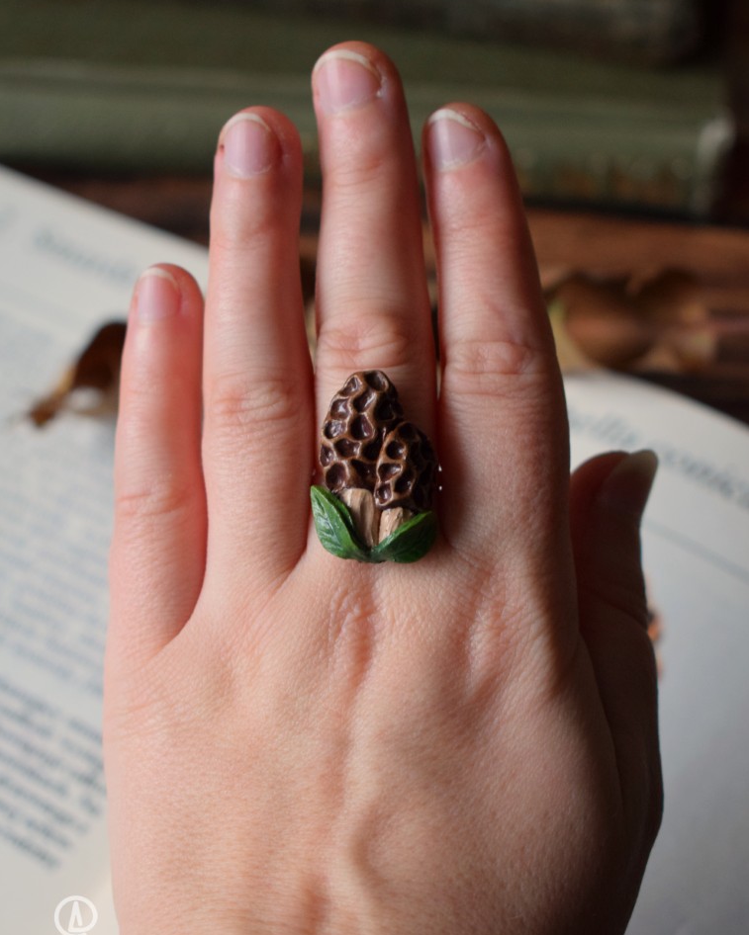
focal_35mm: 72
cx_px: 379
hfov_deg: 21.3
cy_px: 498
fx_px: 1995
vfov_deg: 26.4
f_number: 5
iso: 1400
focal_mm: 42
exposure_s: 1/60
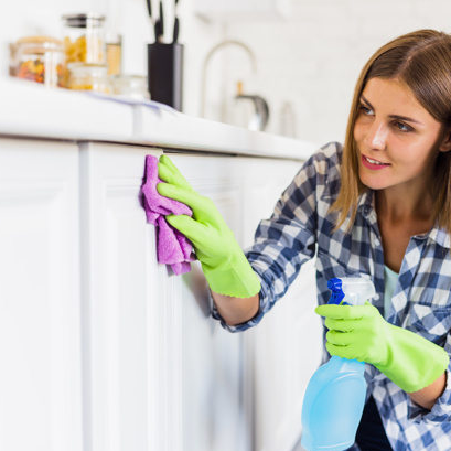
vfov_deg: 26.5
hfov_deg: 26.5
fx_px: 958
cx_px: 249
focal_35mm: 65
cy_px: 229
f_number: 2.8
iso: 400
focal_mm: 50
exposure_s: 1/80
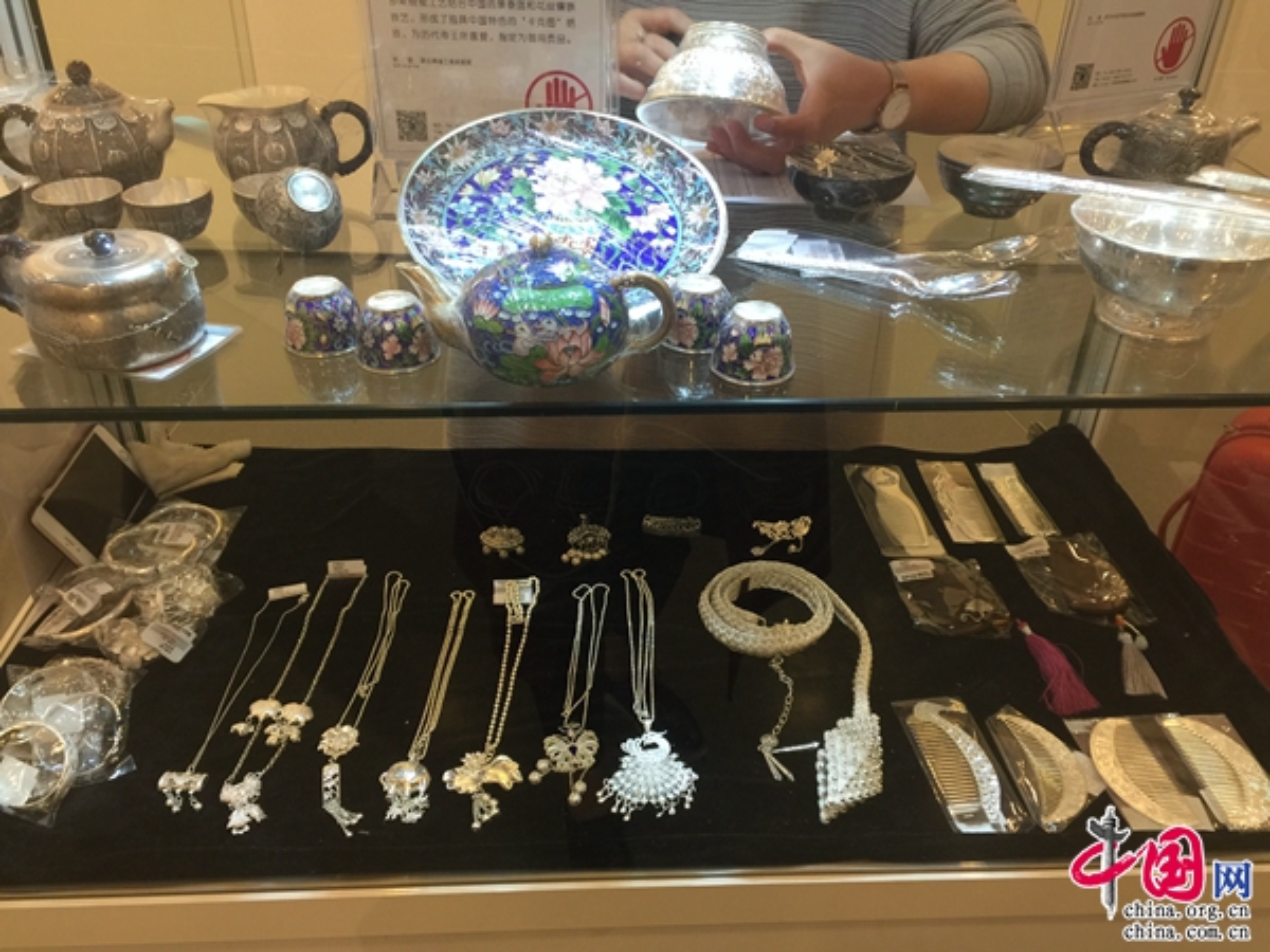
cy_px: 476
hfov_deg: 61.7
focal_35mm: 29
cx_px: 635
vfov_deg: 48.2
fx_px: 1064
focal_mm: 4.15
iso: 64
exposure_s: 1/33
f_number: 2.2
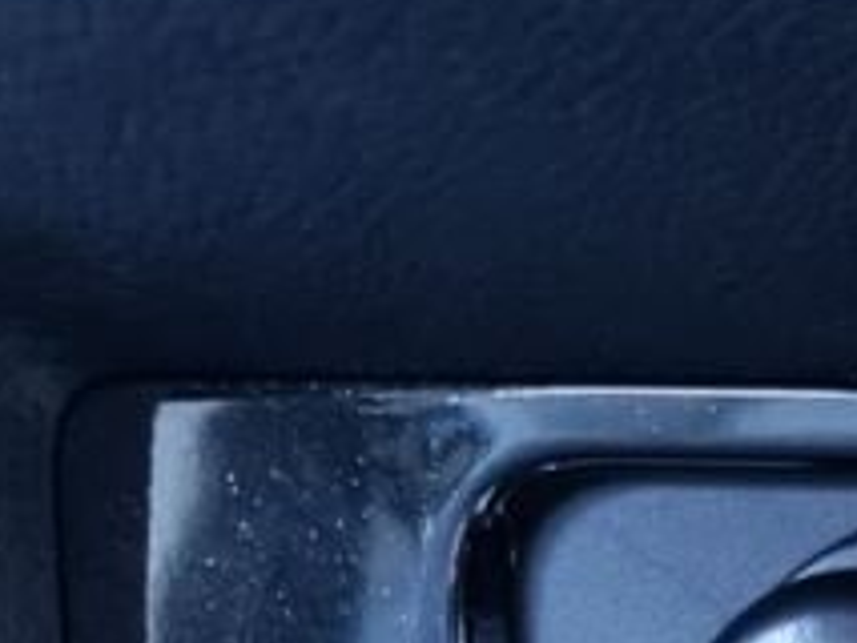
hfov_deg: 12.7
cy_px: 1226
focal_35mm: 125
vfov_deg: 10.9
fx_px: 3096
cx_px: 1972
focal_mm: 5.4
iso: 1000
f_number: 1.8
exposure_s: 1/25
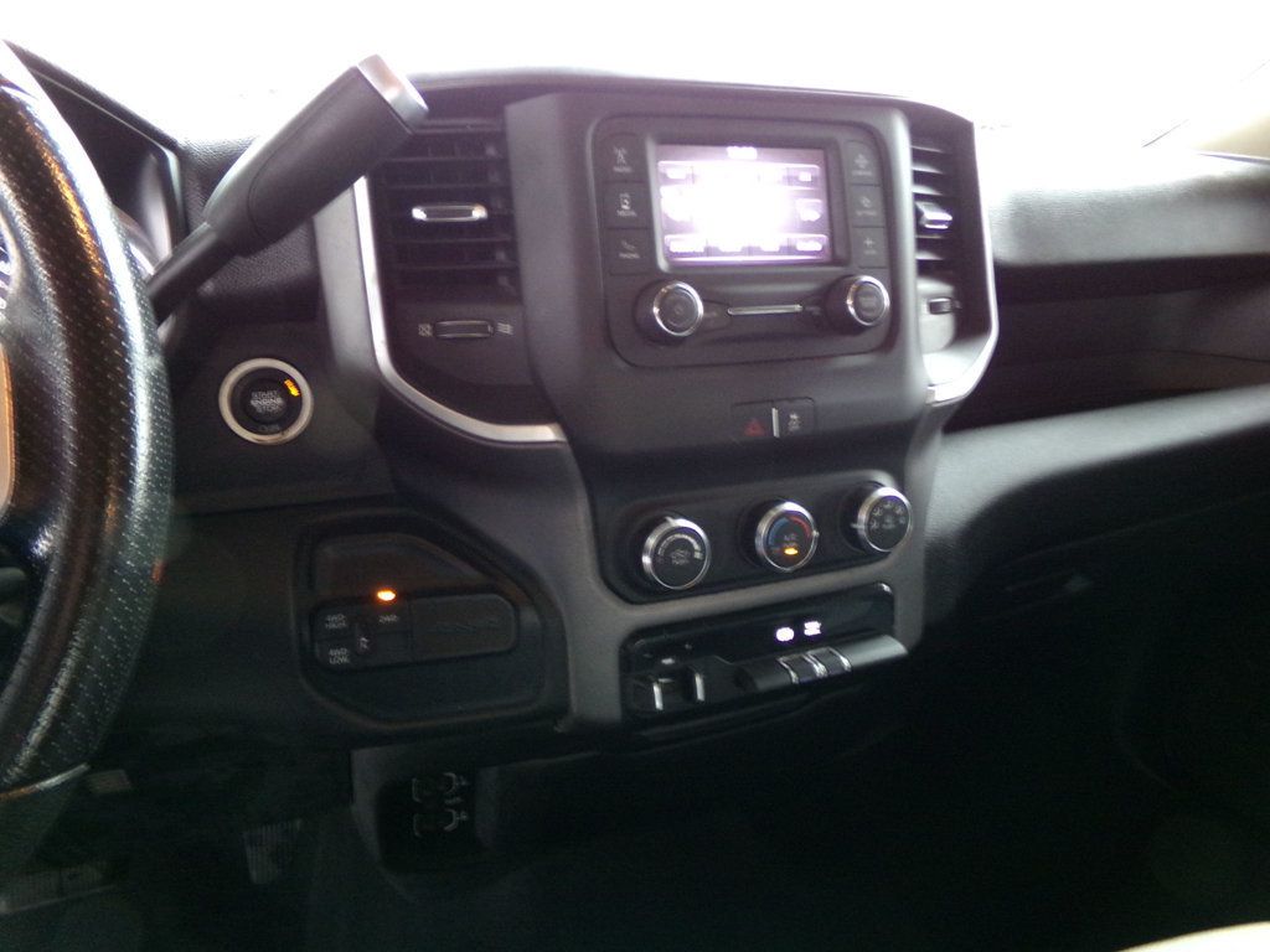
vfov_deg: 56.8
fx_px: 881
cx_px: 635
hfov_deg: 71.6
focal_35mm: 24
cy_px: 476
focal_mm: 4.3
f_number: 3.7
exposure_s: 1/17
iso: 625
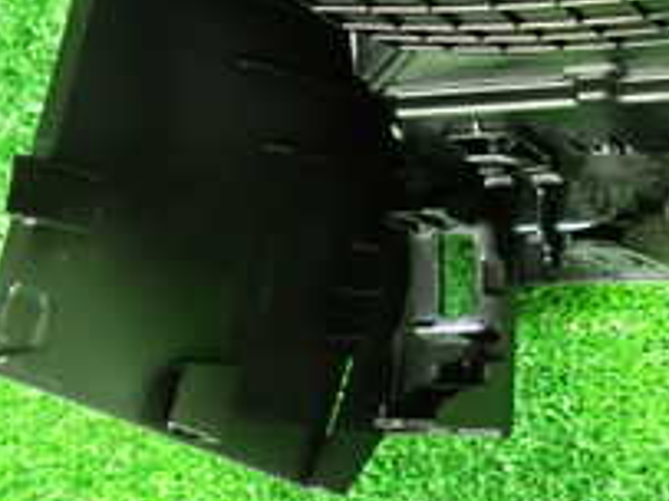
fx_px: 1429
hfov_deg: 25.8
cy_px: -158
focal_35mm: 74
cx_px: 550
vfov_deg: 18.4
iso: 800
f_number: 2
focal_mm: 4.5
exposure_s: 1/15
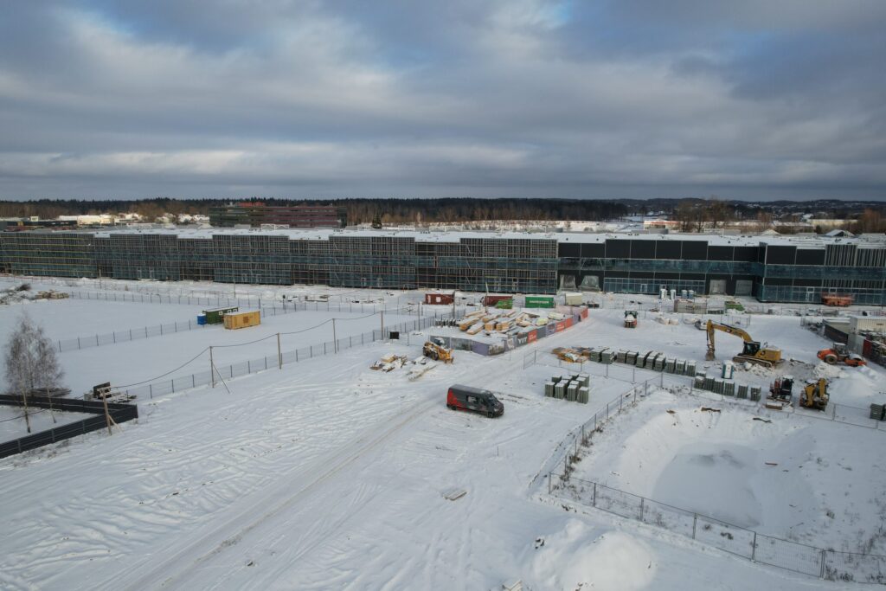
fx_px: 541
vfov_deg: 57.2
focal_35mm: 22
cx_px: 443
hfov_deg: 78.6
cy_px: 296
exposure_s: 1/1250
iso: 100
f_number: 2.8
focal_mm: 8.38
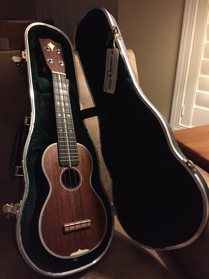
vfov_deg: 61.7
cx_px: 104
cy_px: 140
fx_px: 233
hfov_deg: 48.2
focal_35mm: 29
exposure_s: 1/15
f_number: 2.2
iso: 320
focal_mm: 4.15
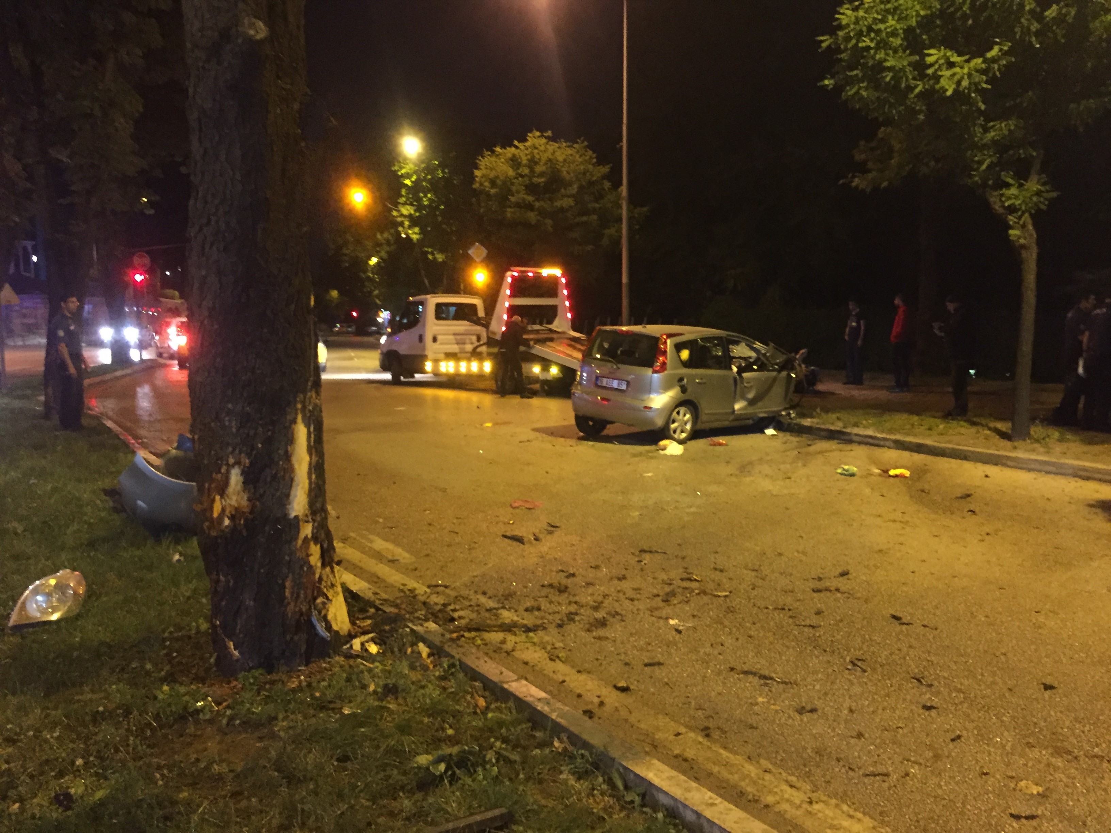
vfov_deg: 48.2
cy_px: 416
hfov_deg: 61.7
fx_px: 931
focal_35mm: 29
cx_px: 556
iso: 500
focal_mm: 4.15
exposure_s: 1/17
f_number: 2.2
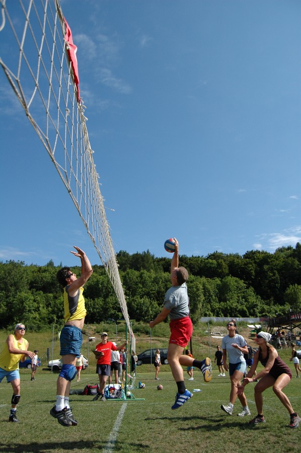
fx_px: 339
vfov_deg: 67.4
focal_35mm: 27
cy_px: 226
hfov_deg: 47.8
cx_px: 150
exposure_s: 1/1600
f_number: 4.5
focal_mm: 18
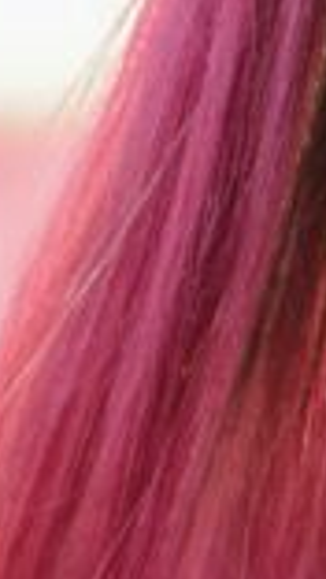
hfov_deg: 3.5
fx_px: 5214
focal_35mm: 340
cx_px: 1148
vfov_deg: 6.3
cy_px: 20
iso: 640
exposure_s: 1/640
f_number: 5
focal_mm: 35
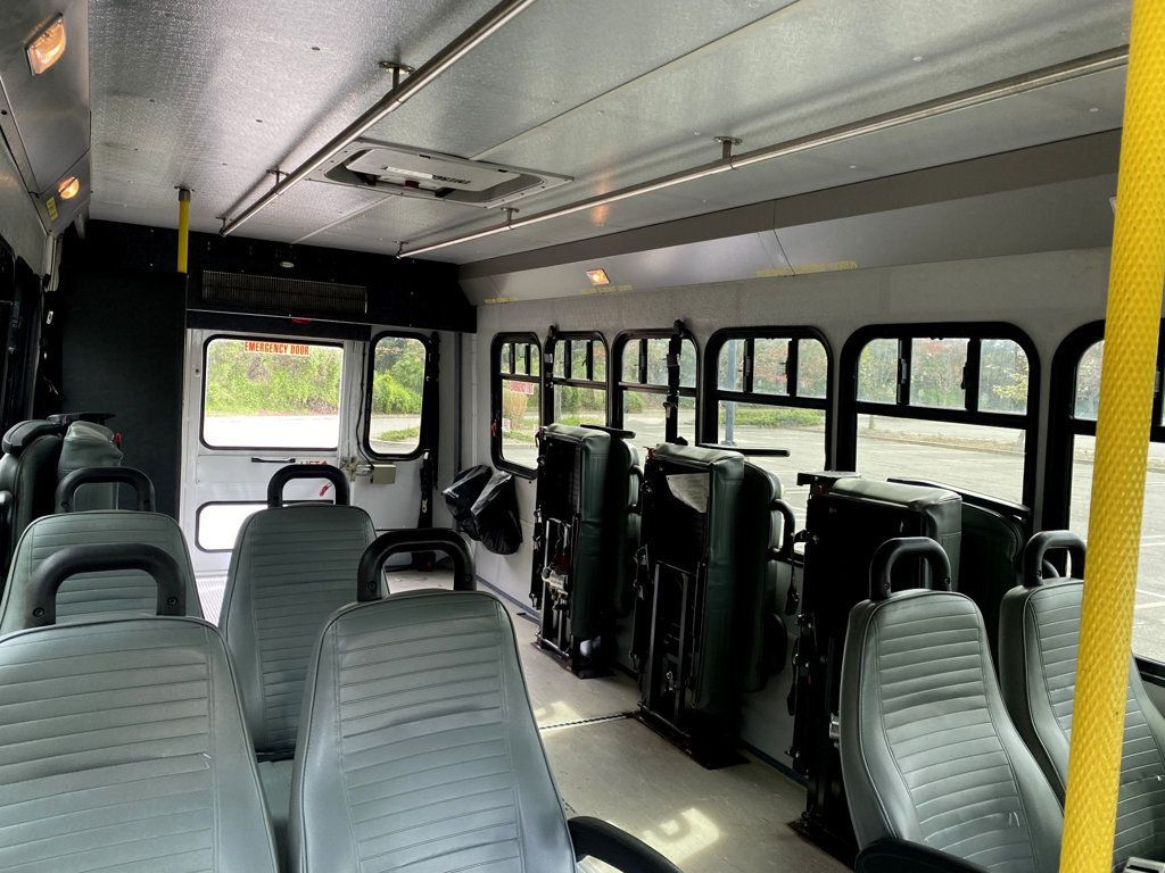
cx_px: 582
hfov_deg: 67.3
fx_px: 875
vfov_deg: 53.1
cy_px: 436
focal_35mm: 26
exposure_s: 1/121
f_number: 1.8
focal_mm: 4.25
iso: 125
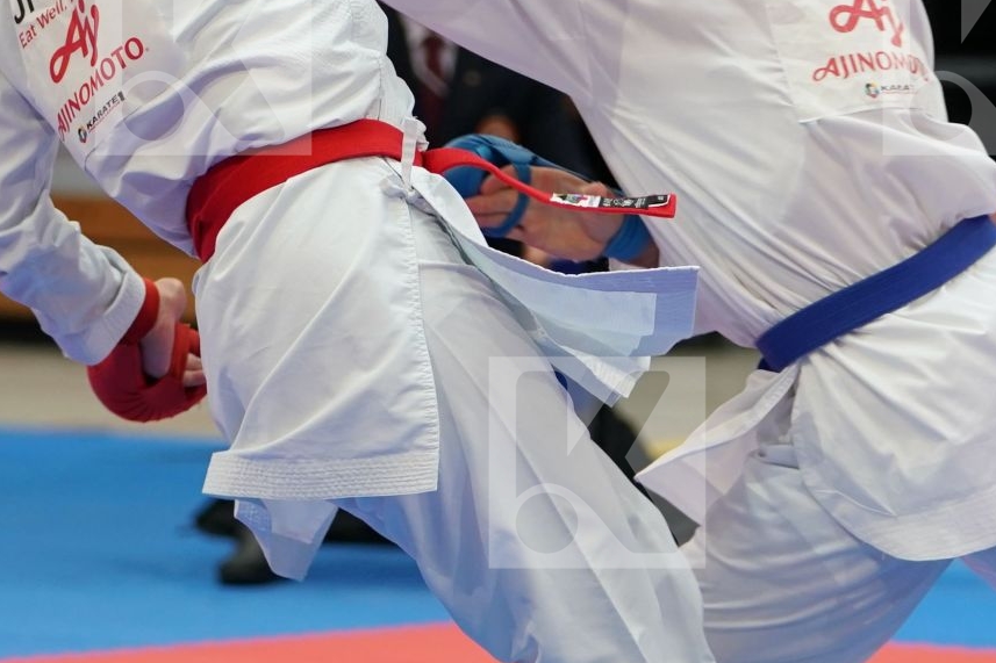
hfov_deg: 7.1
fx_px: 8077
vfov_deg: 4.7
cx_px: 597
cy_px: 50
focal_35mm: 292
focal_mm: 93
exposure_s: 1/800
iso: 1250
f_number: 2.8
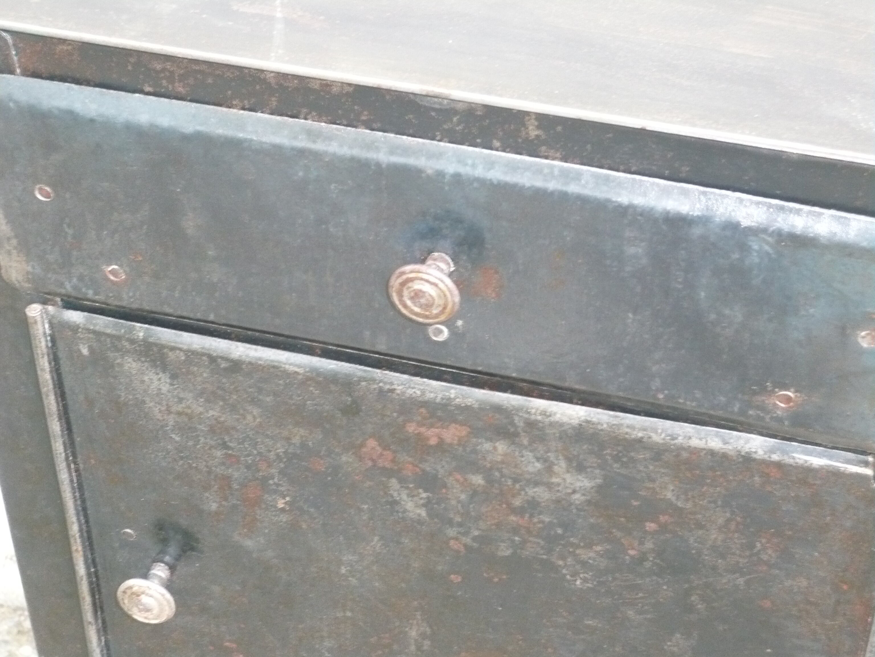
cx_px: 438
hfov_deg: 22.8
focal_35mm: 86
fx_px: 2174
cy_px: 328
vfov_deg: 17.2
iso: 320
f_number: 5.2
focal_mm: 14.1
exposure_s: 1/30
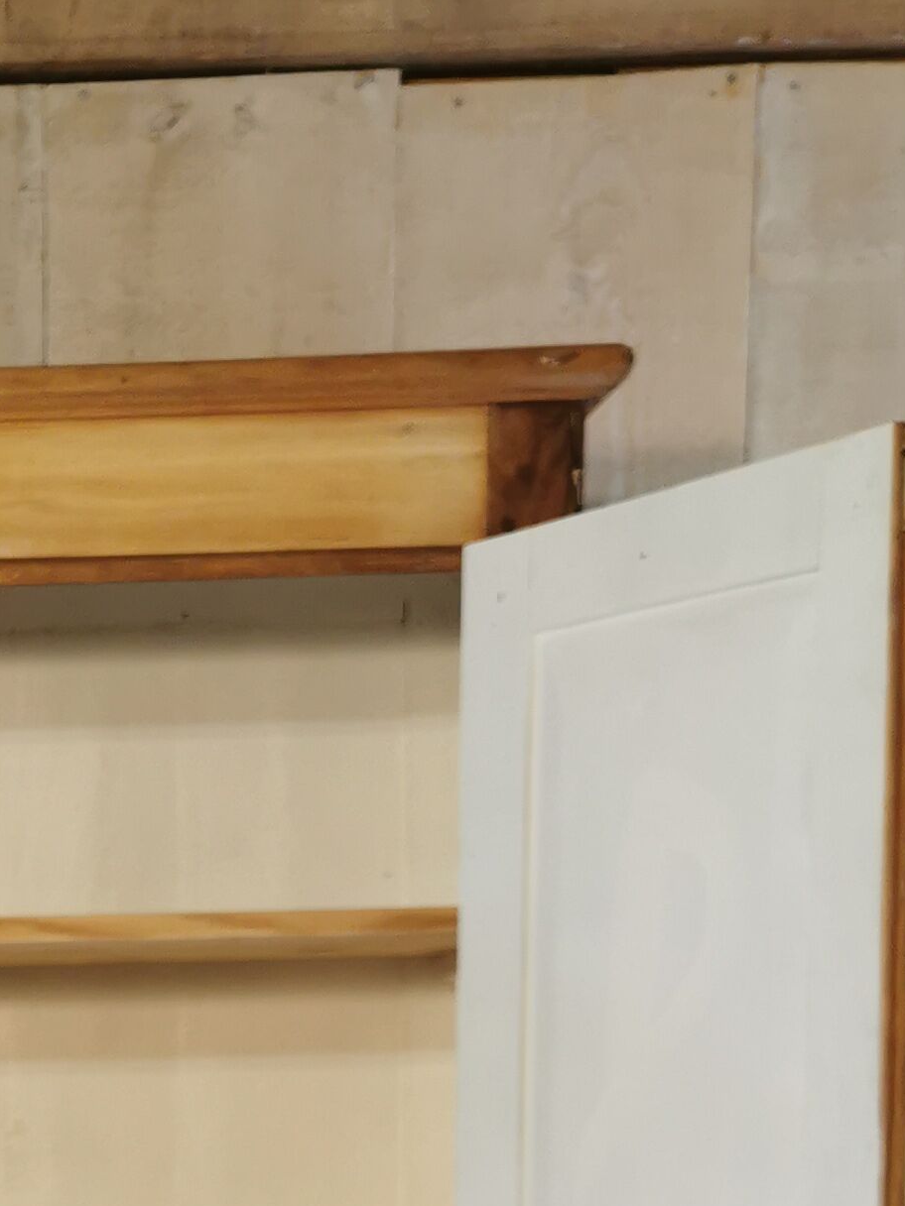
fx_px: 2824
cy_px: 1442
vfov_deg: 22.3
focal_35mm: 81
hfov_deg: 17.6
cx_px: -106
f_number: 1.8
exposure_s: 1/100
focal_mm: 5.58
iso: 100
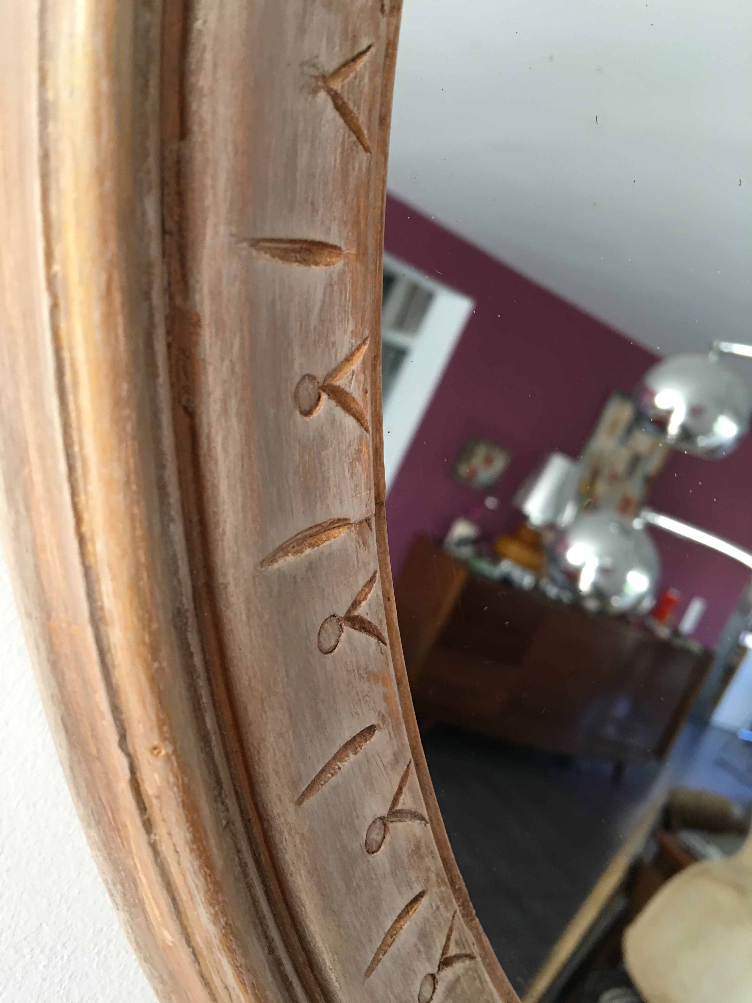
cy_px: 502
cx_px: 376
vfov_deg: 61.7
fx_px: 840
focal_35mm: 29
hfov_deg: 48.2
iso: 50
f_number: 2.2
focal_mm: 4.15
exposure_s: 1/17
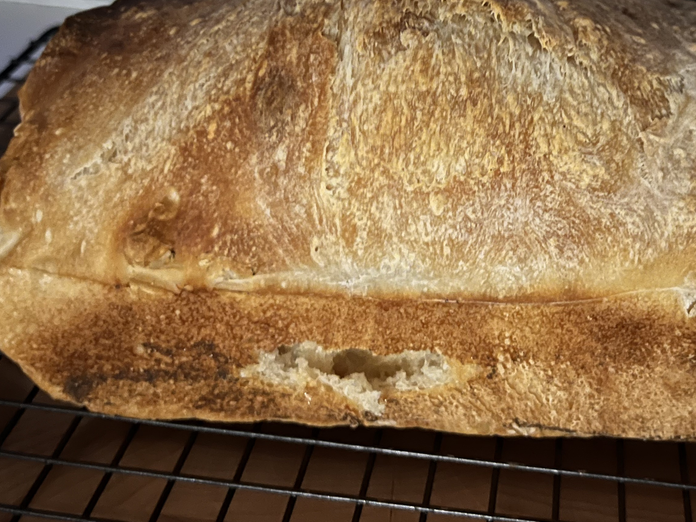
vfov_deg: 31.1
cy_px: 145
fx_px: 925
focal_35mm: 46
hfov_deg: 40.8
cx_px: 456
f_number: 1.6
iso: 800
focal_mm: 5.1
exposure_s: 1/9
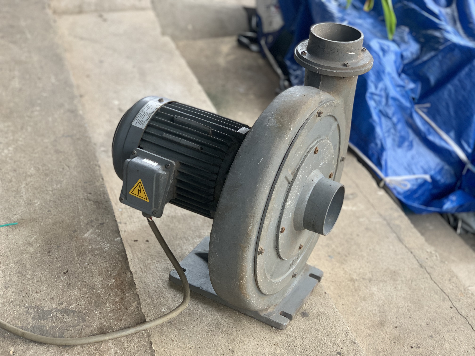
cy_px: 178
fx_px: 714
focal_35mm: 52
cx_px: 238
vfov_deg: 28.0
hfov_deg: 36.8
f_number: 2.4
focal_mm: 6
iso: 64
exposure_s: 1/122
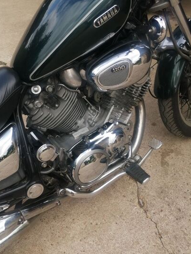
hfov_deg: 45.3
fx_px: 228
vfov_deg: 58.3
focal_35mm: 31
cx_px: 81
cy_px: 120
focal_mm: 3.62
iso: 50
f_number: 1.8
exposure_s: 1/776
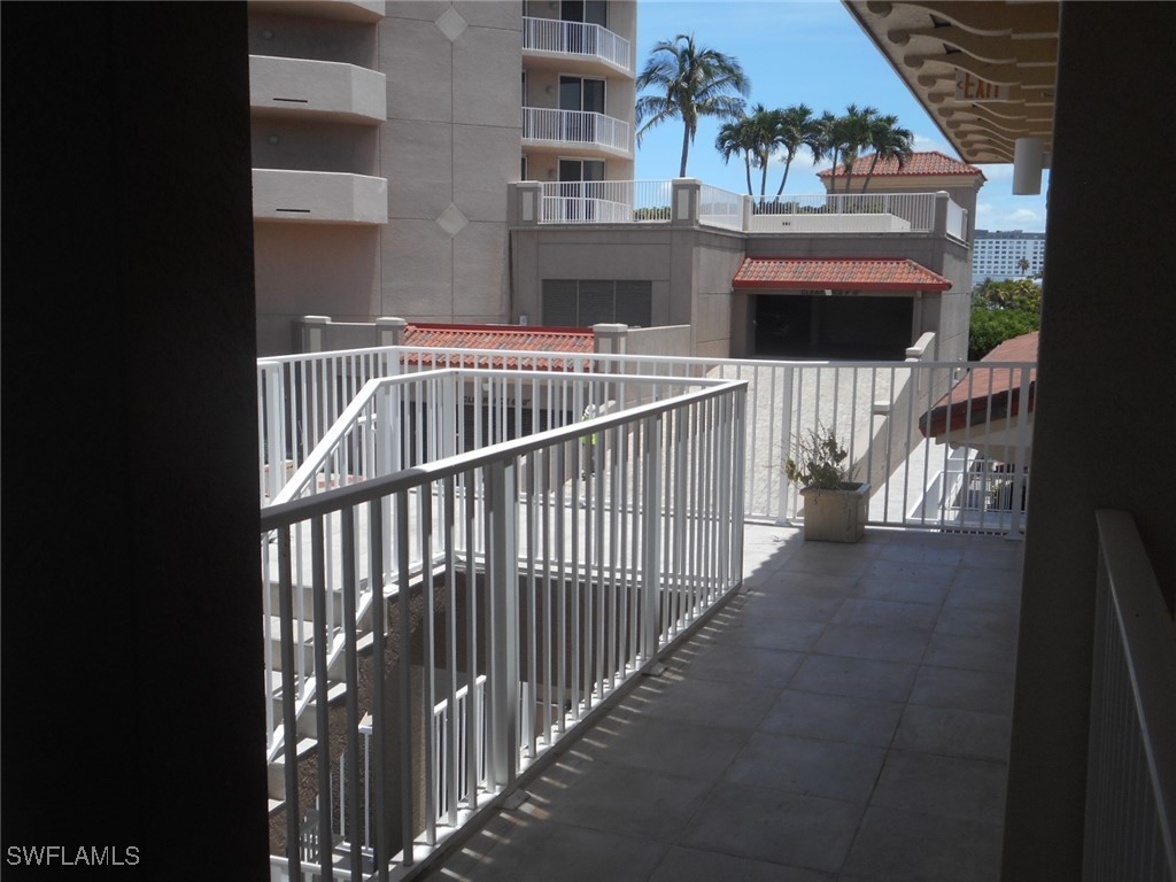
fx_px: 1155
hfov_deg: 54.0
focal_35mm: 34
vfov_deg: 41.8
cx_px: 588
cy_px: 441
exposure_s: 1/500
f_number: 4.2
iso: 80
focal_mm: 6
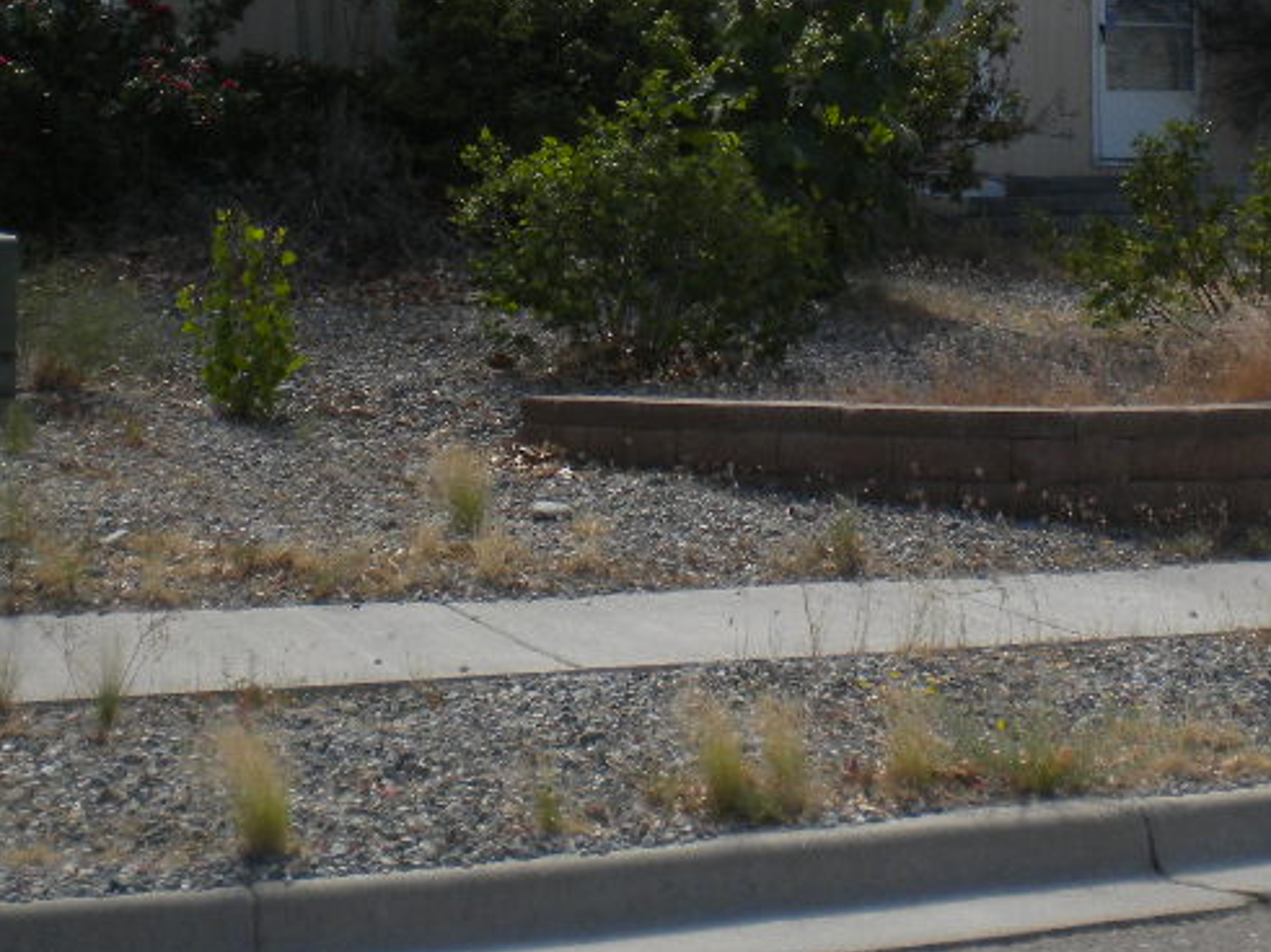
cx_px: 699
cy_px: 93
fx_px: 2680
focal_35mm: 73
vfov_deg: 19.8
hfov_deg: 26.7
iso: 113
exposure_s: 1/940
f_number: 4.6
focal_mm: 6.3
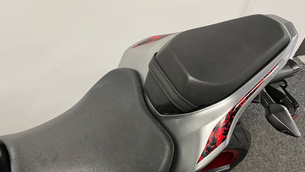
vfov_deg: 40.1
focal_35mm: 29
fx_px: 235
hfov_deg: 66.0
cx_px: 150
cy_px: 102
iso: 125
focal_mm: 5.1
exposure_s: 1/50
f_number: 1.6
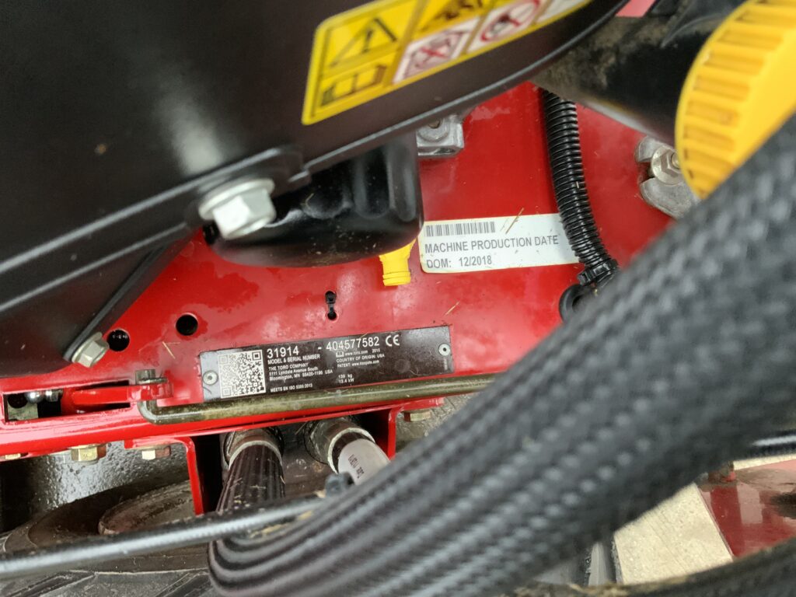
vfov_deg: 48.2
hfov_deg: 61.7
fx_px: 667
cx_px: 398
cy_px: 298
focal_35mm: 29
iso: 320
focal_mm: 3
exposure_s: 1/52
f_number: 1.8
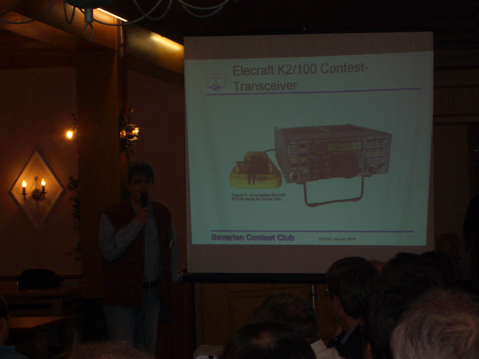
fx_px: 1453
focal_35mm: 105
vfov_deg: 14.1
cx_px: 240
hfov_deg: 18.7
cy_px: 180
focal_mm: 17.4
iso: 100
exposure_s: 1/60
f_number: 4.8
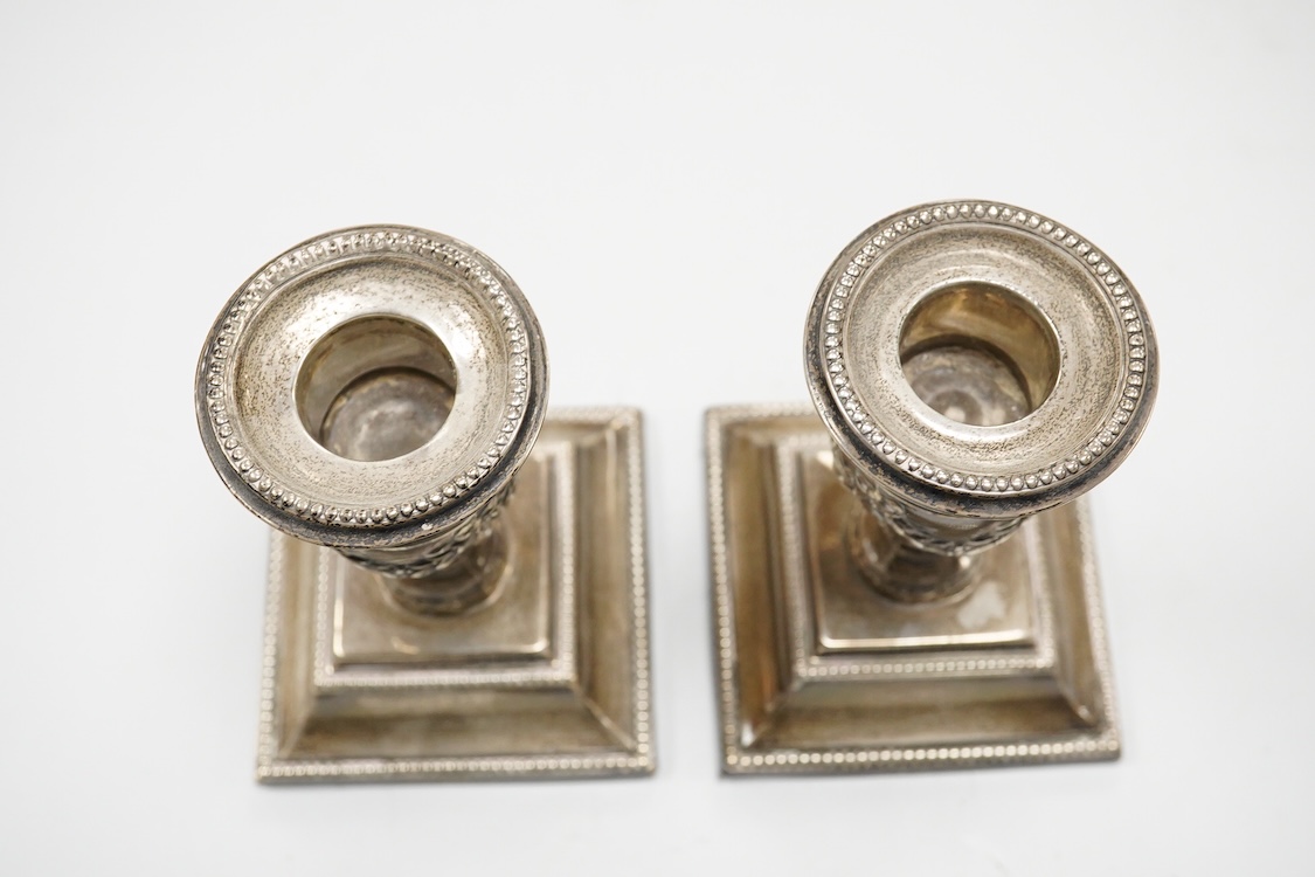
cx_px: 658
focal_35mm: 45
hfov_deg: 43.6
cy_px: 438
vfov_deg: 29.9
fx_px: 1644
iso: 2500
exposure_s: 1/200
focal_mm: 30
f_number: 9
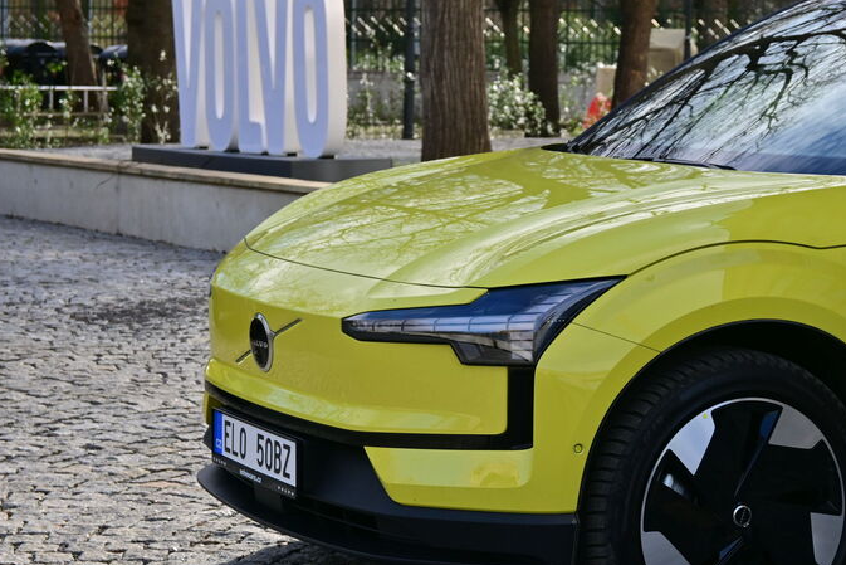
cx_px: 571
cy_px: 299
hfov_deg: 19.0
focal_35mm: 107
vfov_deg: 12.8
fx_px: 2515
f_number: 6.3
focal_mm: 50
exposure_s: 1/640
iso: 250
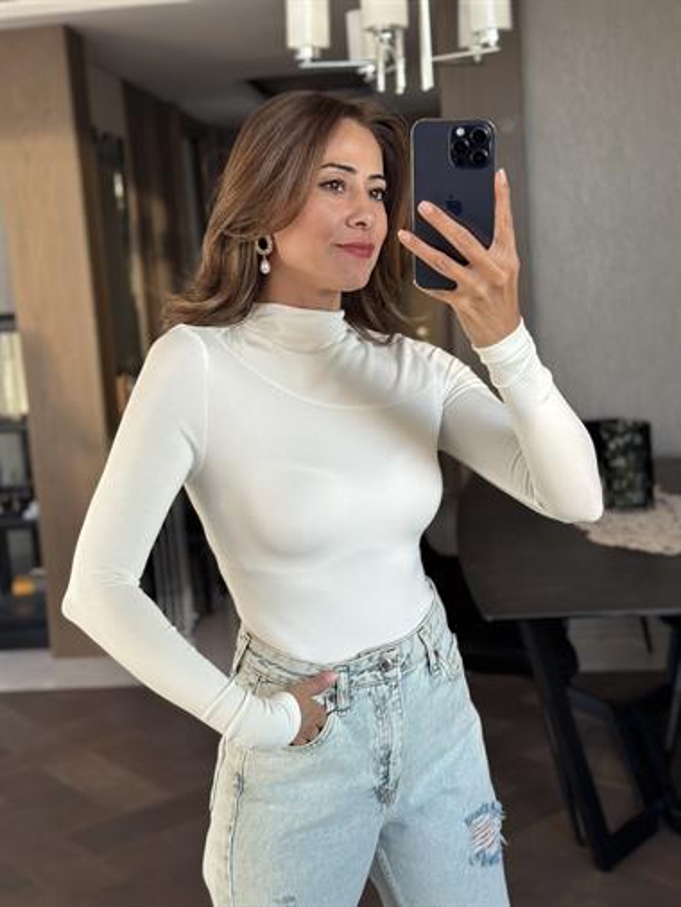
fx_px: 1258
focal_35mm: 48
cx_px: 340
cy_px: 454
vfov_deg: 39.6
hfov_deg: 30.3
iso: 125
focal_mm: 6.86
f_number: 1.78
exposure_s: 1/67
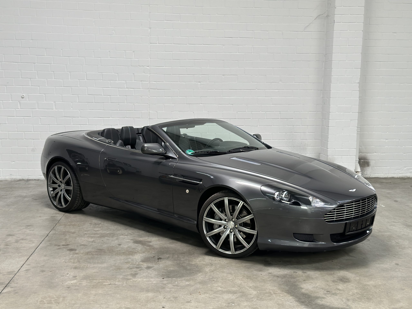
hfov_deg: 39.7
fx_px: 571
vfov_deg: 30.3
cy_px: 154
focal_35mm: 48
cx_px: 206
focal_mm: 6.86
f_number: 1.78
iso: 80
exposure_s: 1/50
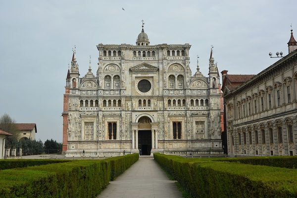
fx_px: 346
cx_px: 148
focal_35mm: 42
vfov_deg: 31.8
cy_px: 99
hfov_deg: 46.4
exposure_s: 1/250
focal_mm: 28
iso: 100
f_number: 8
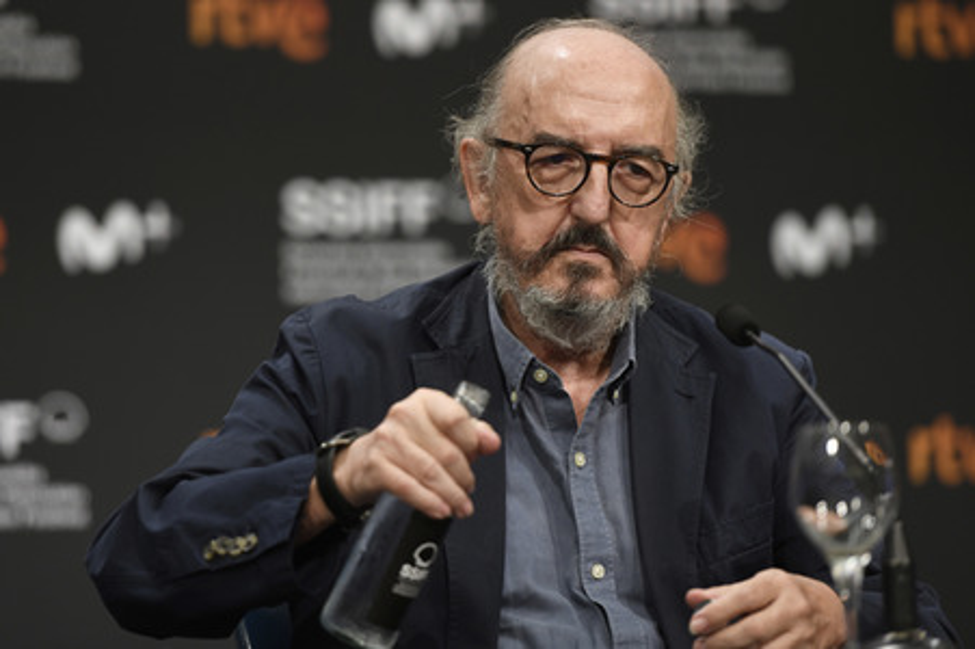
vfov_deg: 7.0
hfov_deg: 10.6
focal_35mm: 195
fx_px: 5277
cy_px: 324
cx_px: 488
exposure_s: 1/200
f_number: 3.2
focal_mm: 195
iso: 1000
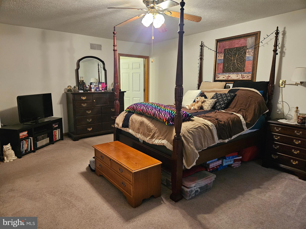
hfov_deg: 73.9
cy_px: 114
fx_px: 203
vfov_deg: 58.9
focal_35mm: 23
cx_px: 153
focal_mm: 5.4
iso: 500
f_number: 1.8
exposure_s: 1/60
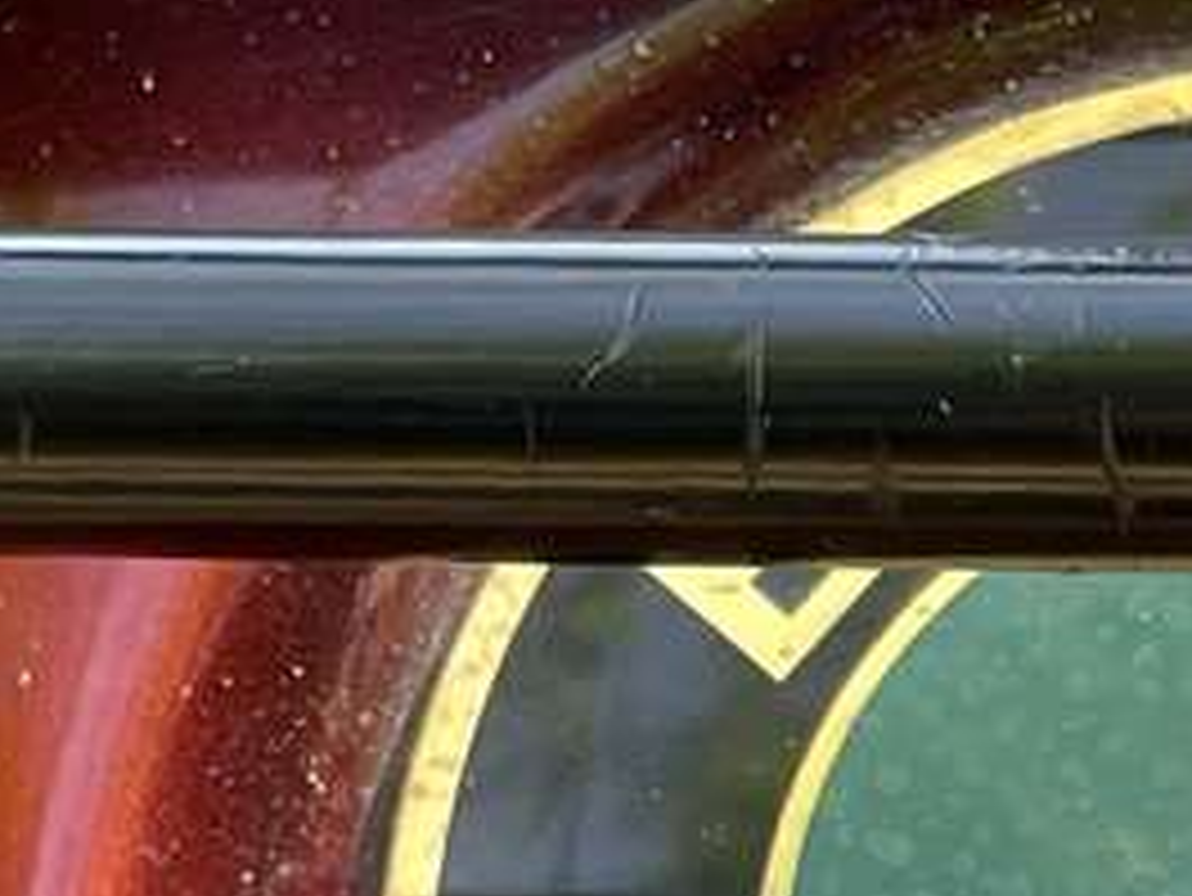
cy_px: 2436
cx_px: 1134
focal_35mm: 196
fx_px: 6752
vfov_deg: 7.0
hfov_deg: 10.0
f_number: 1.6
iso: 50
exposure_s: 1/121
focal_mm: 4.2
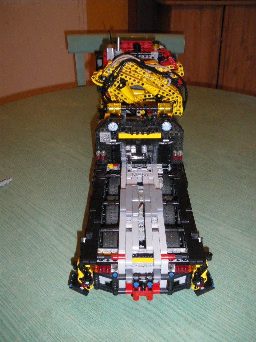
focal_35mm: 36
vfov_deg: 51.4
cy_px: 171
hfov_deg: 39.7
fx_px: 355
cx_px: 128
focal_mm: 6.3
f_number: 3.5
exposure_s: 1/50
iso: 400
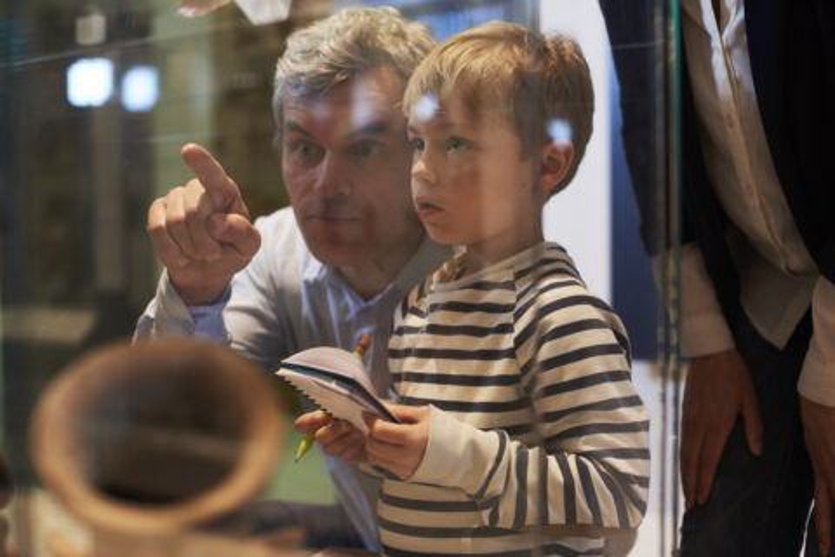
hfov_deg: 39.6
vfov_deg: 27.0
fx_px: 1160
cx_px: 418
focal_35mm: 50
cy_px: 278
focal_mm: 50
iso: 1000
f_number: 3.2
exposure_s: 1/125
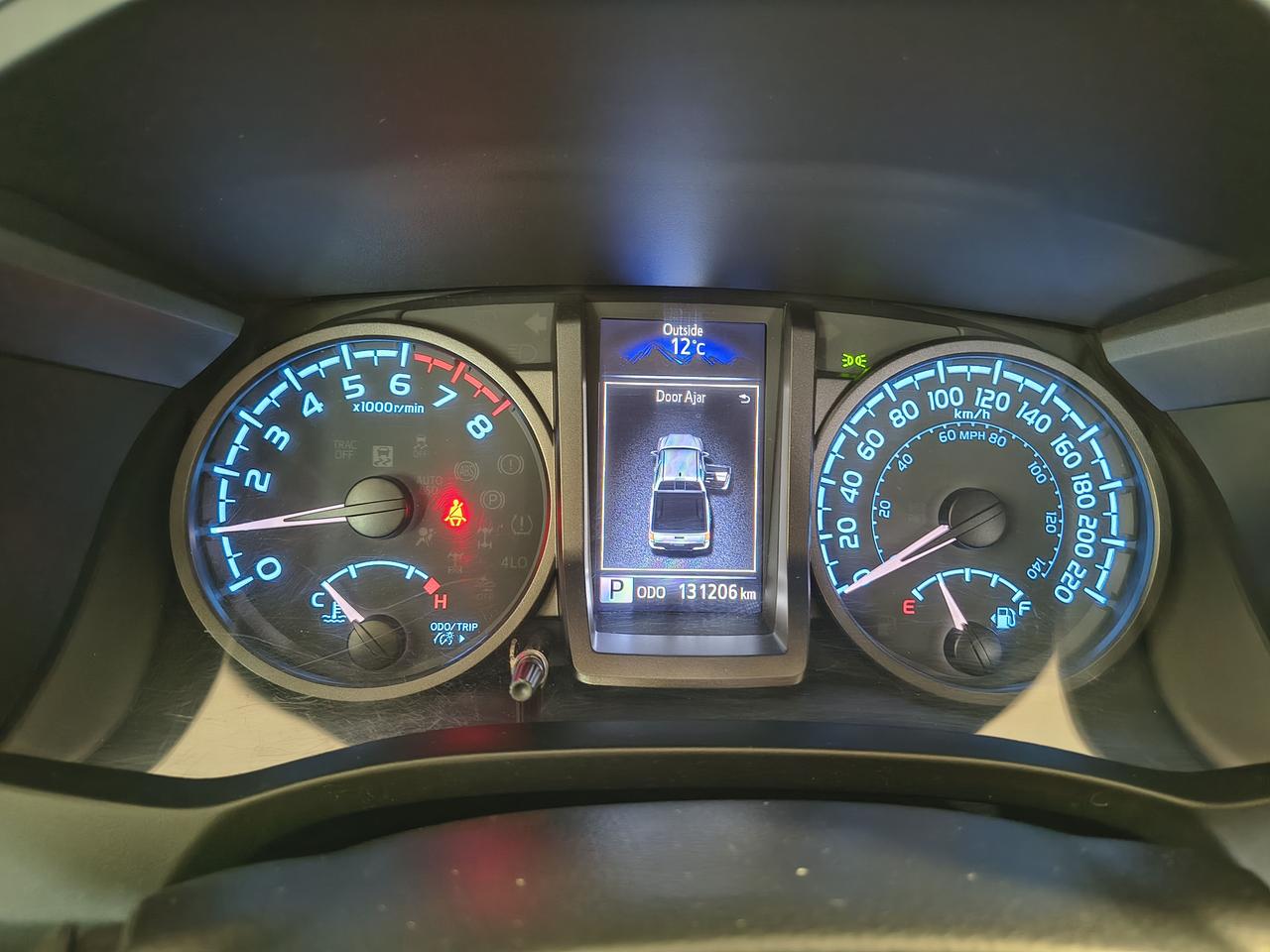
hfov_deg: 71.6
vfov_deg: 56.8
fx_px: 881
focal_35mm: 24
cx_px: 635
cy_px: 476
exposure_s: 1/30
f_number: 1.8
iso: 1361
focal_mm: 5.56
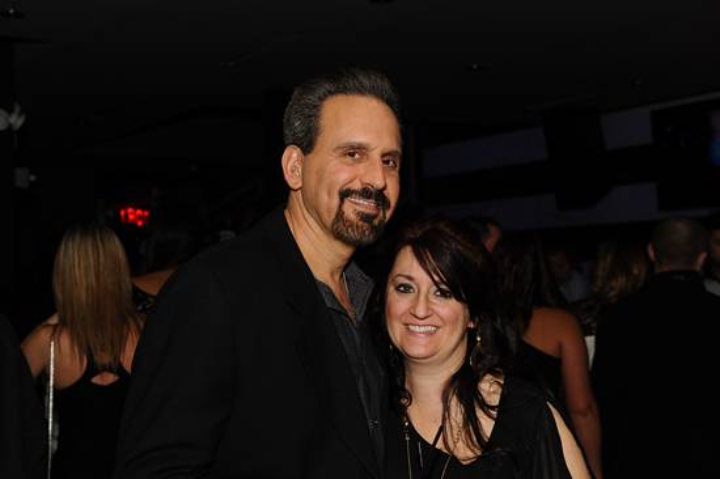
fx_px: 1099
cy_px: 240
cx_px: 360
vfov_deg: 24.6
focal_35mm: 55
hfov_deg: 36.3
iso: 1100
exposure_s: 1/250
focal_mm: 55
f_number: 6.7
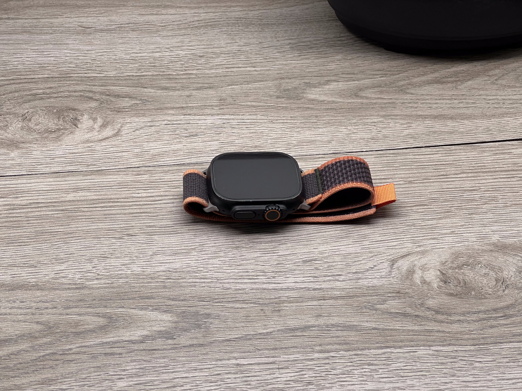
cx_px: 261
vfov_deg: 19.1
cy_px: 196
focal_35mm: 77
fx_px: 1161
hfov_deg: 25.3
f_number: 2.8
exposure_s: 1/99
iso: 50
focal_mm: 9
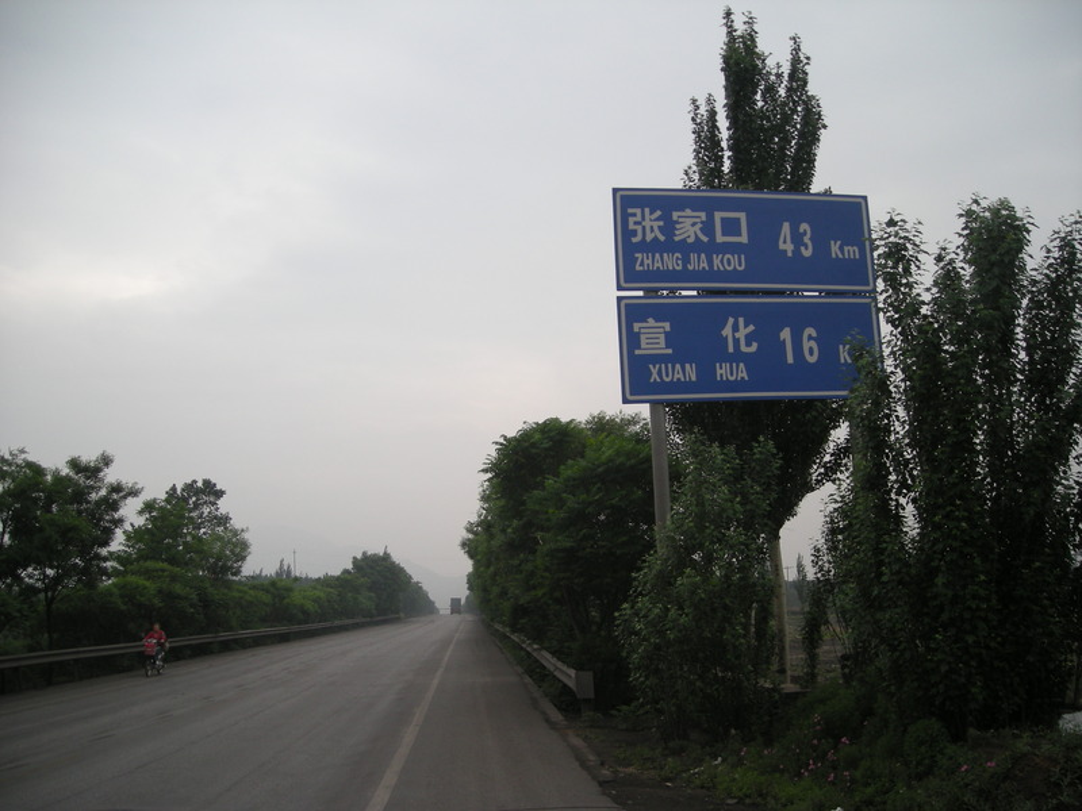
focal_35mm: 35
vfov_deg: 40.7
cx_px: 541
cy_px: 406
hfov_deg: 52.6
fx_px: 1094
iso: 50
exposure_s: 1/338
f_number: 2.8
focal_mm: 5.7
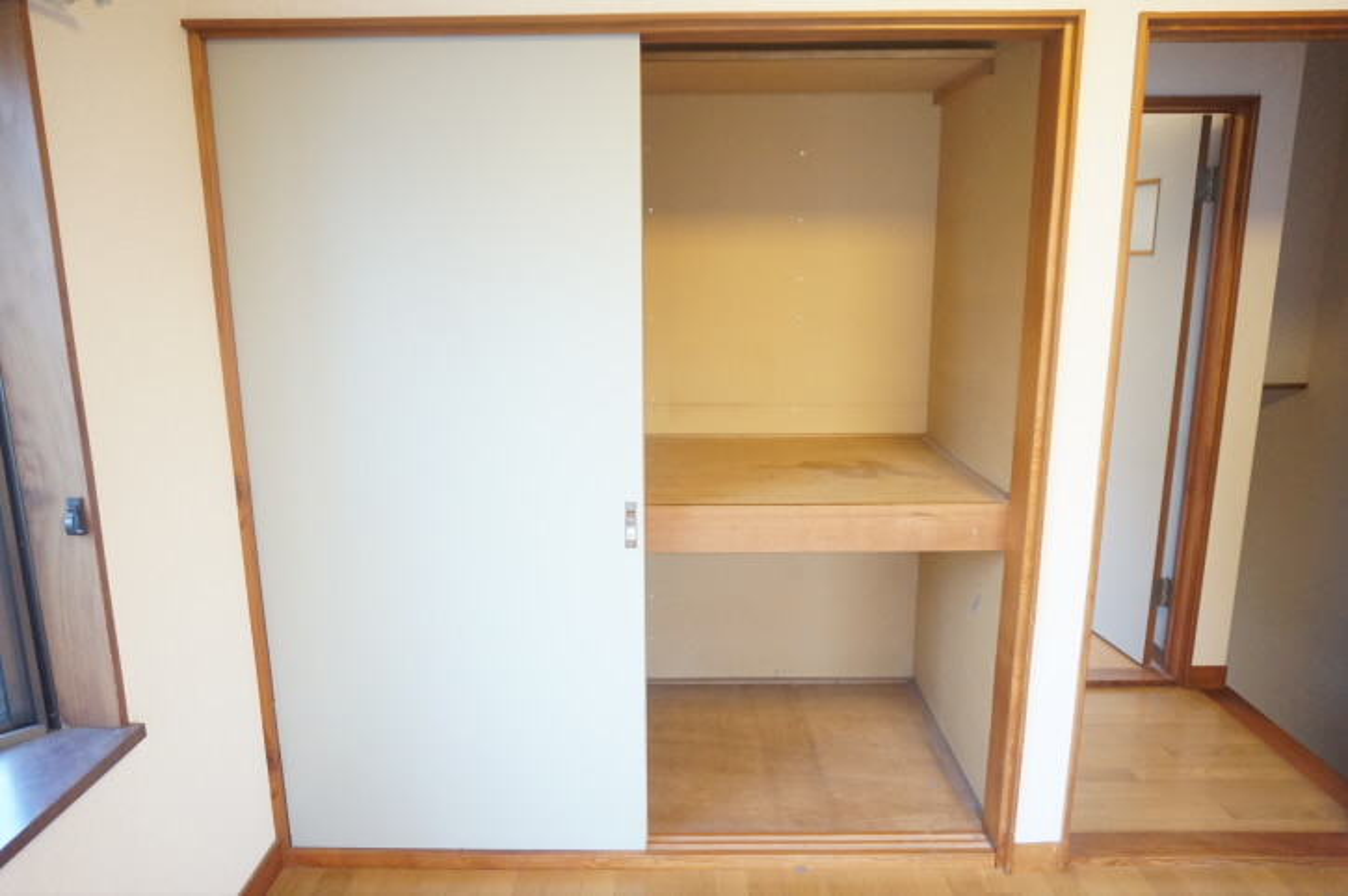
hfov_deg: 73.8
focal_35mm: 24
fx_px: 898
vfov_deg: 53.0
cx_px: 674
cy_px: 448
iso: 3200
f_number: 3.5
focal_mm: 16
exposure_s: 1/125
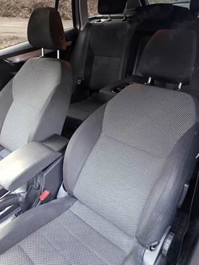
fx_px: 184
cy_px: 132
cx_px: 100
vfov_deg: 71.6
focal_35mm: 24
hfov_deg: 56.8
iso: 1183
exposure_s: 1/50
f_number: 1.7
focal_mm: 5.31
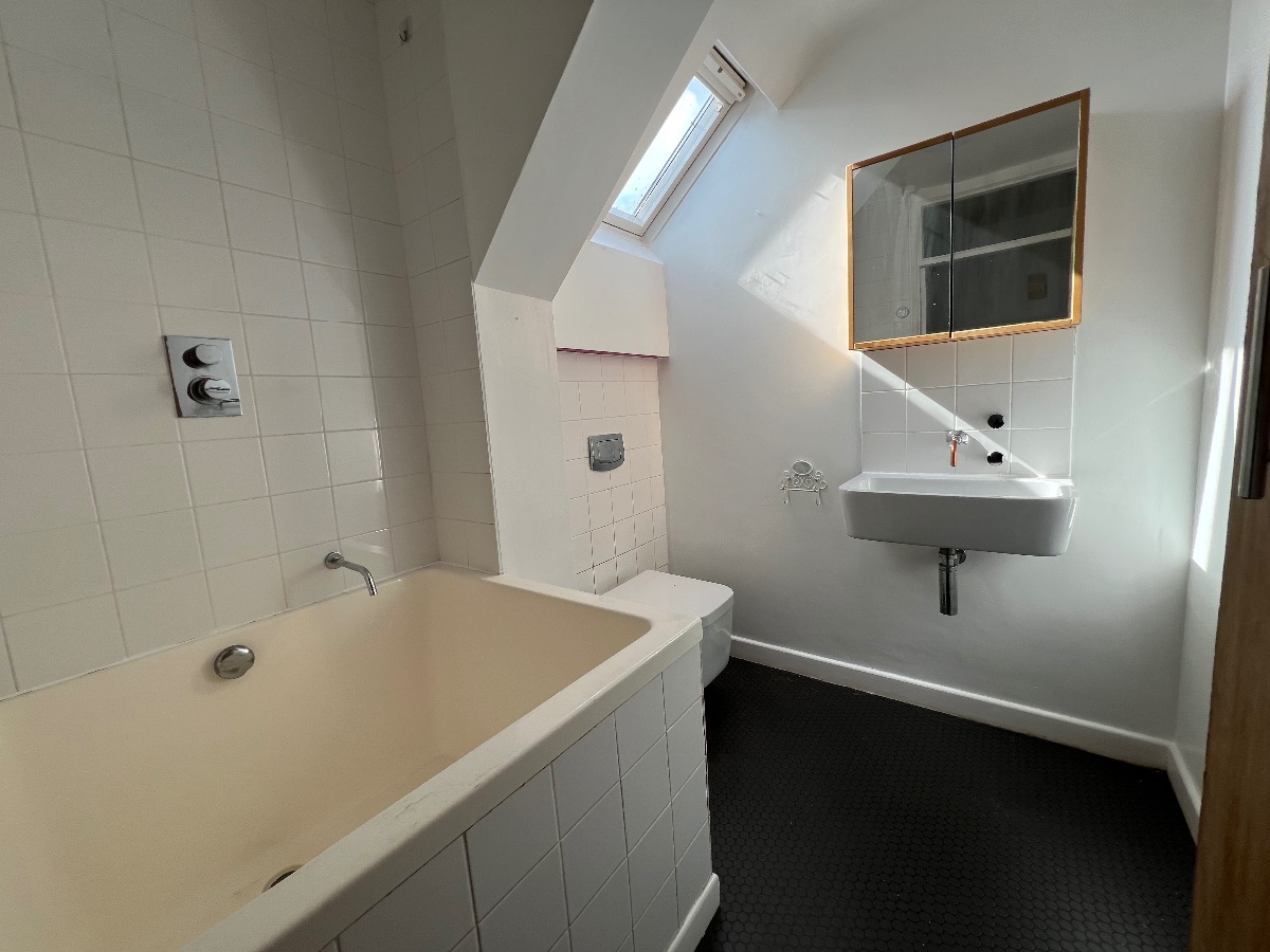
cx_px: 635
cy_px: 476
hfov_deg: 106.2
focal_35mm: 13
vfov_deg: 89.9
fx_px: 477
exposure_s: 1/168
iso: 32
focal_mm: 1.57
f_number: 1.8
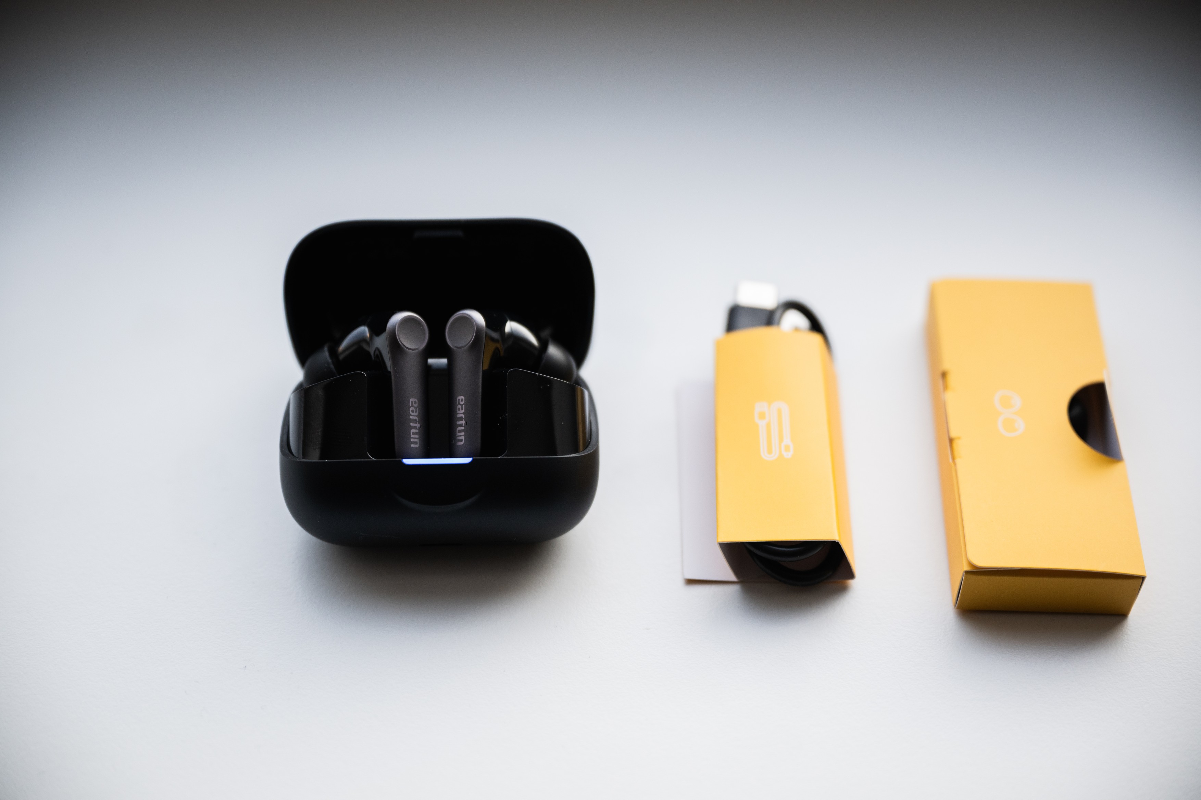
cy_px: 400
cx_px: 600
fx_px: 2335
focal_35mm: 70
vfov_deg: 19.5
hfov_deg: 28.8
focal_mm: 70
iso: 900
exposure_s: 1/500
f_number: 2.8
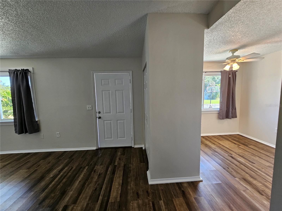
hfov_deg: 106.2
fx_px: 106
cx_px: 141
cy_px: 106
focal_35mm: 13
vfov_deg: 89.9
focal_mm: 2.2
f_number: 2.2
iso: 160
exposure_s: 1/60
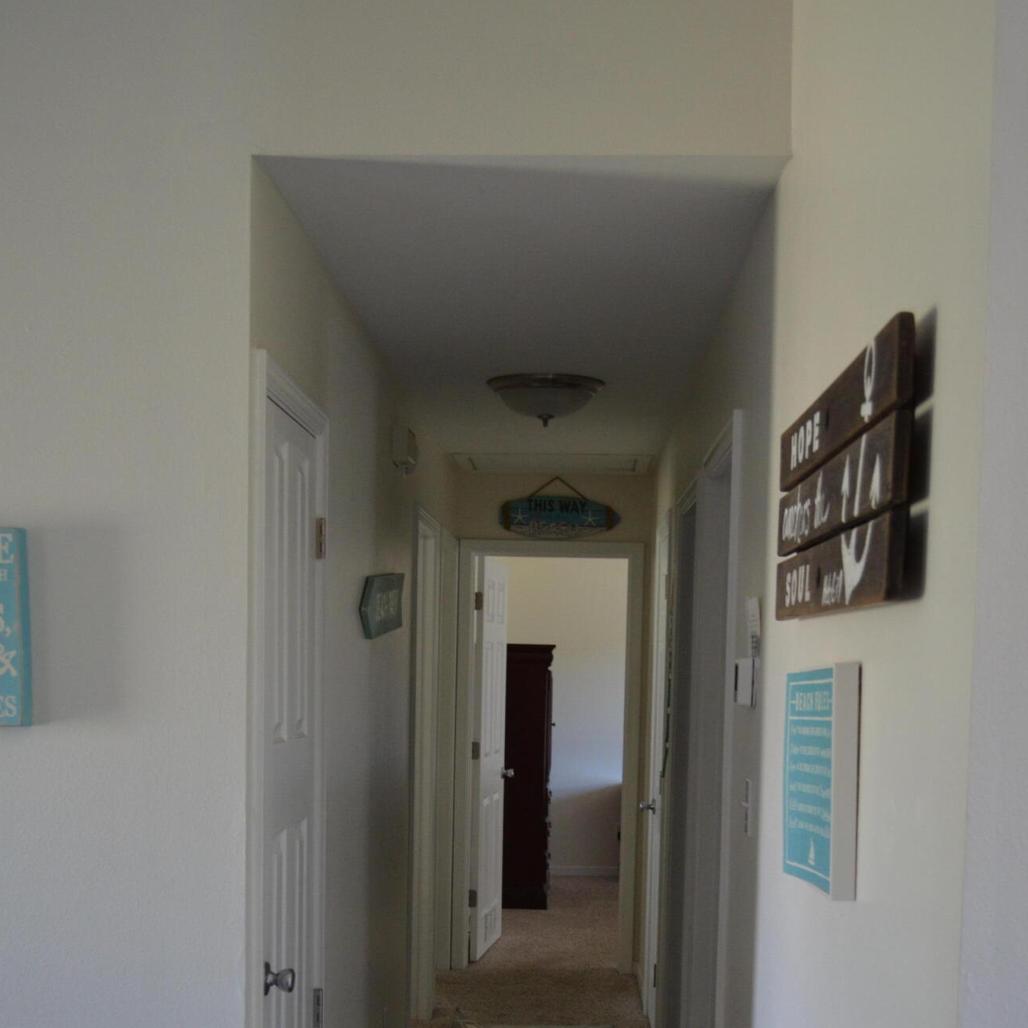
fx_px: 1579
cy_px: 775
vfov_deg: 35.2
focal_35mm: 47
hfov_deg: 36.1
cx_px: 520
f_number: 4
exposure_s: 1/30
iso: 1000
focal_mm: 24
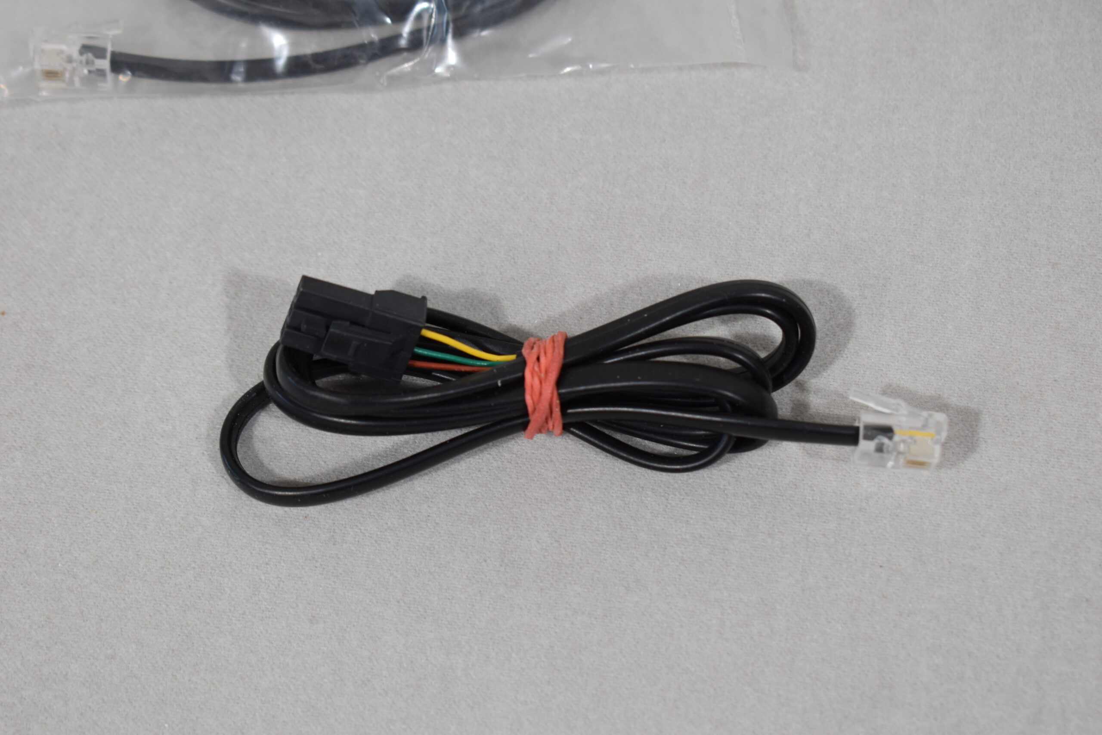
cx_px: 551
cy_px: 368
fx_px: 2525
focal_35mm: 82
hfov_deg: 24.6
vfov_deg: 16.6
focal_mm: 55
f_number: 5.6
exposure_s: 1/60
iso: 400
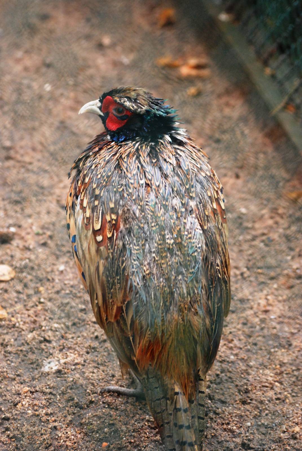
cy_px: 226
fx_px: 2070
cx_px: 151
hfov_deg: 8.3
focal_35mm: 165
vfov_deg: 12.4
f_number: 5
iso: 1000
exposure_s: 1/60
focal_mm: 110
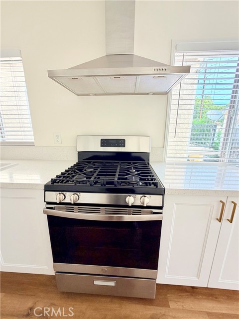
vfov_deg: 102.1
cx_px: 120
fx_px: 129
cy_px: 160
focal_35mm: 14
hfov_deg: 85.7
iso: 100
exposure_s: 1/121
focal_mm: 2.22
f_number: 2.2
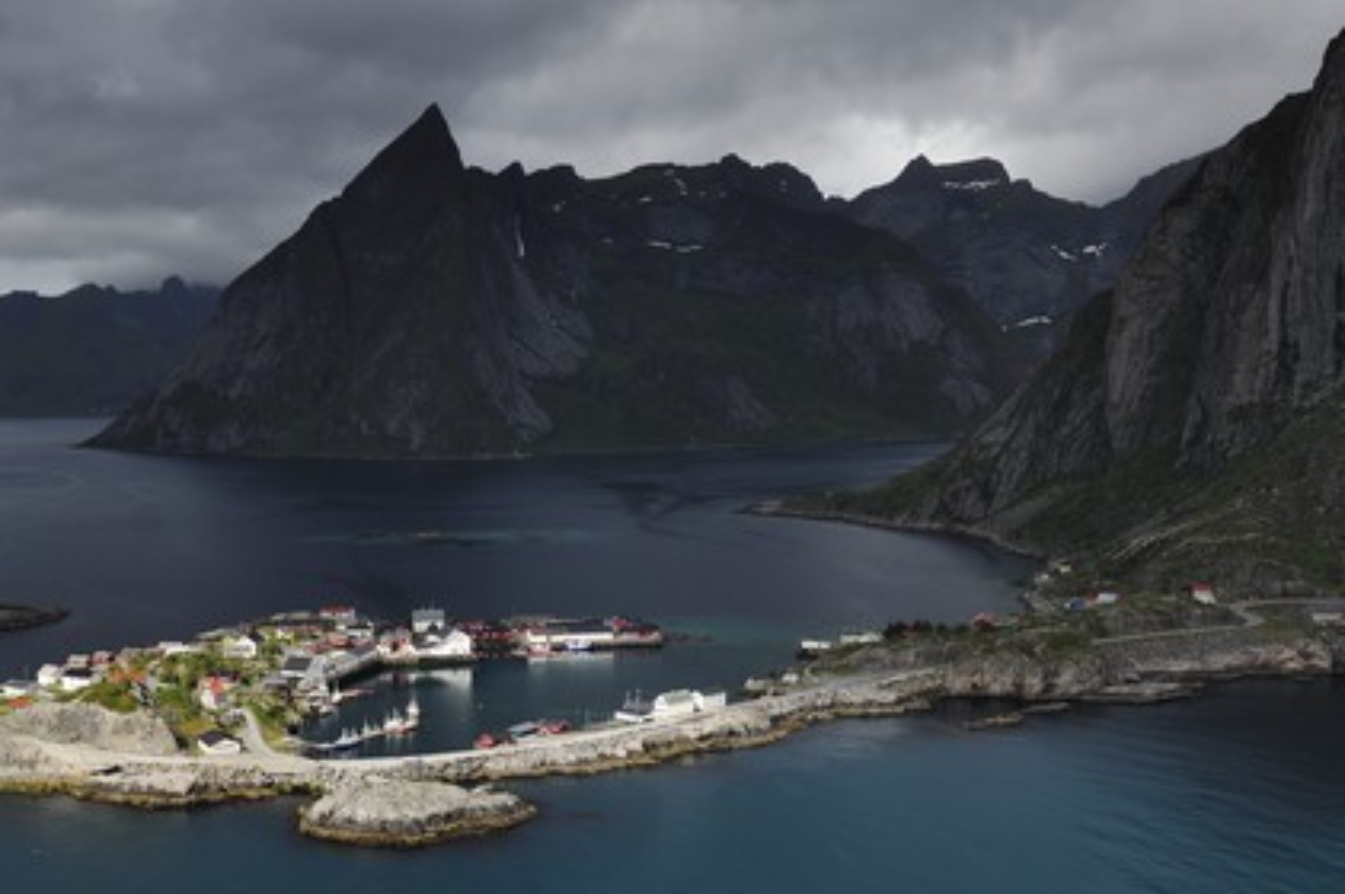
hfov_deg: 46.4
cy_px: 447
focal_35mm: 42
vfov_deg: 31.8
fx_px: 1568
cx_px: 672
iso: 100
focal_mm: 28
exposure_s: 1/1250
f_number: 4
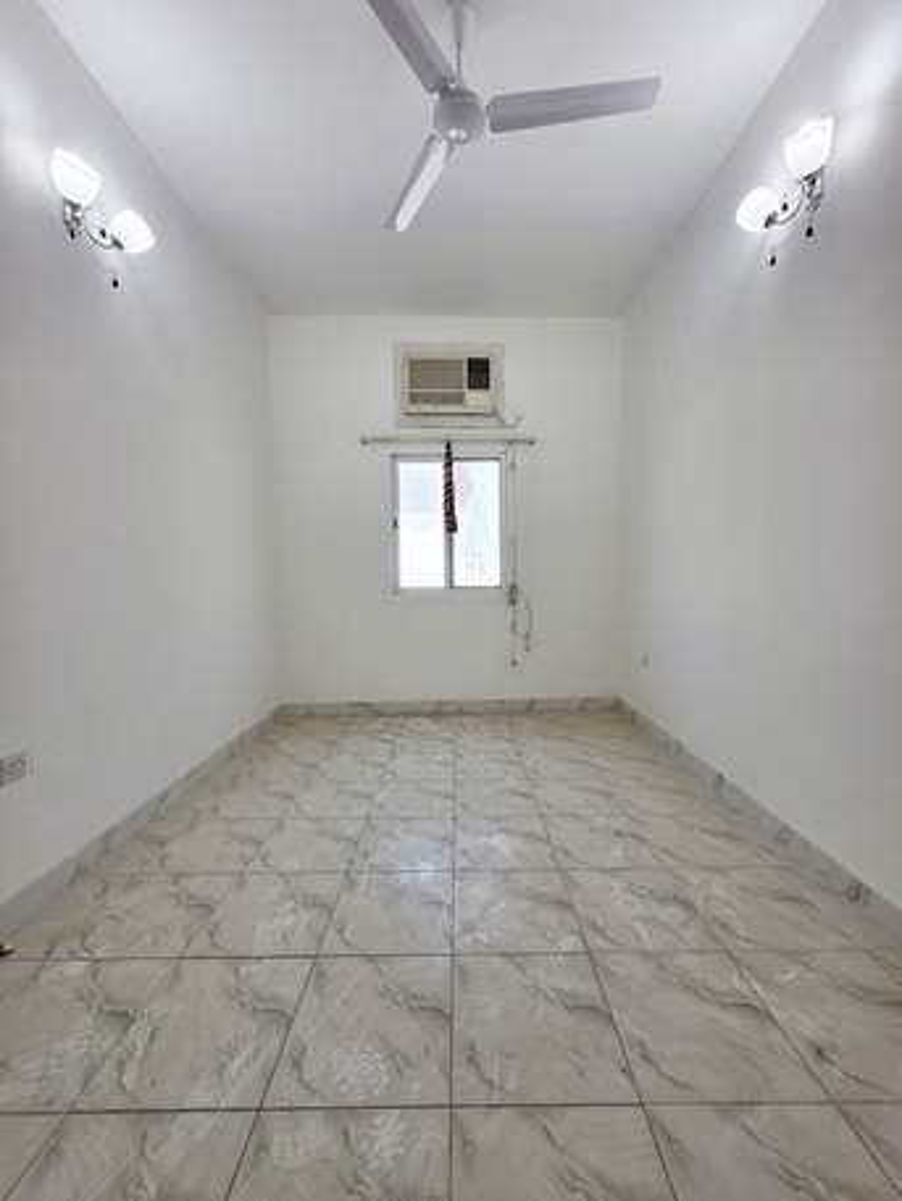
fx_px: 451
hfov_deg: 89.9
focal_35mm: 13
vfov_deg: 106.2
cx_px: 451
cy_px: 600
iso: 40
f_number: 1.9
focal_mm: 2.2
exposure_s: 1/101
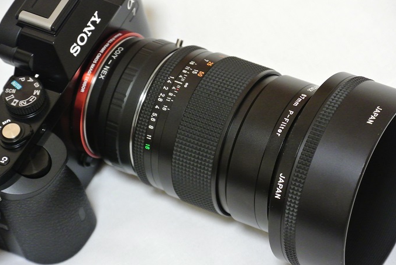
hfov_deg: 13.0
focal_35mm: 158
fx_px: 1740
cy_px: 137
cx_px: 216
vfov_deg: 8.7
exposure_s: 1/30
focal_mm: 51.2
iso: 1600
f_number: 4.2
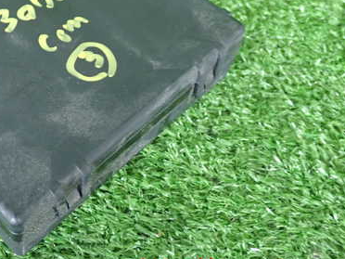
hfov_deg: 32.4
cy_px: 71
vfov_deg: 25.0
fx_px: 578
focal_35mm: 58
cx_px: 72
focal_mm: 6.37
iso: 320
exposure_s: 1/40
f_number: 2.5
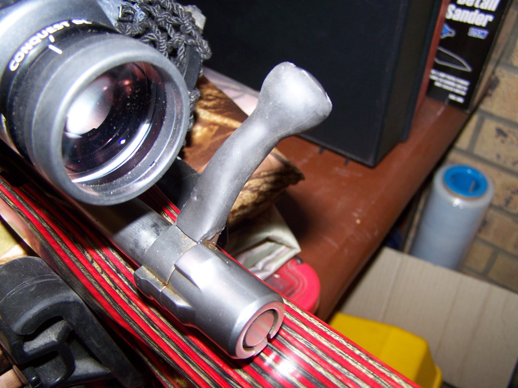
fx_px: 569
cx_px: 259
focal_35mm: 38
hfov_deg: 49.0
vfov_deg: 37.7
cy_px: 194
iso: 80
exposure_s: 1/60
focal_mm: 6.3
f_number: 2.8
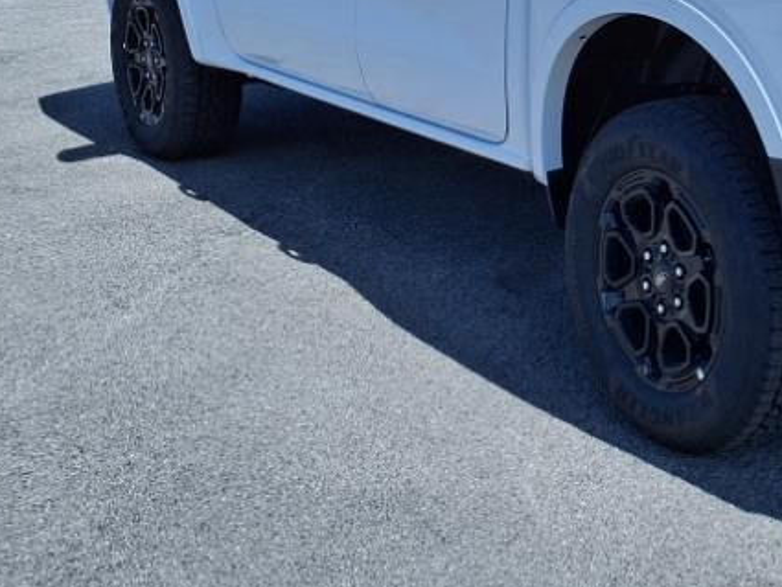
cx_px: 828
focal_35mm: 65
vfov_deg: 21.8
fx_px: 1469
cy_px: -6
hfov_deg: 27.6
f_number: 1.9
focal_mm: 3.58
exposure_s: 1/3333
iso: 40
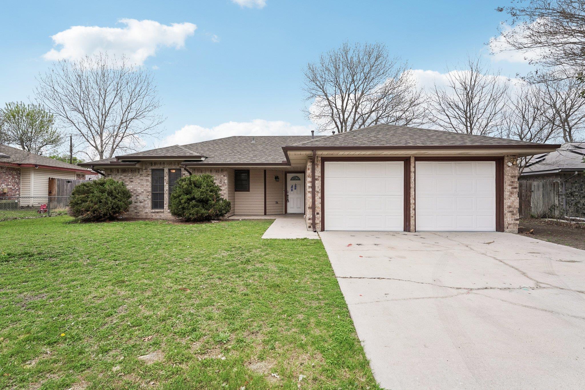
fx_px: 278
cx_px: 292
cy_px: 195
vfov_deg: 70.1
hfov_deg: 92.9
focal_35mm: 17
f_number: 8
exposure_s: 1/320
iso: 400
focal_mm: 17.1
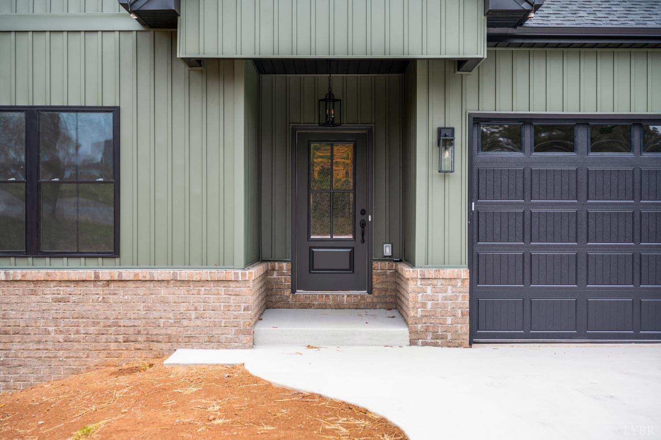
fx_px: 917
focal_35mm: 50
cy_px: 220
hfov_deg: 39.6
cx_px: 330
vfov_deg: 26.9
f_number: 2.8
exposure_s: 1/320
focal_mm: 50
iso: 250
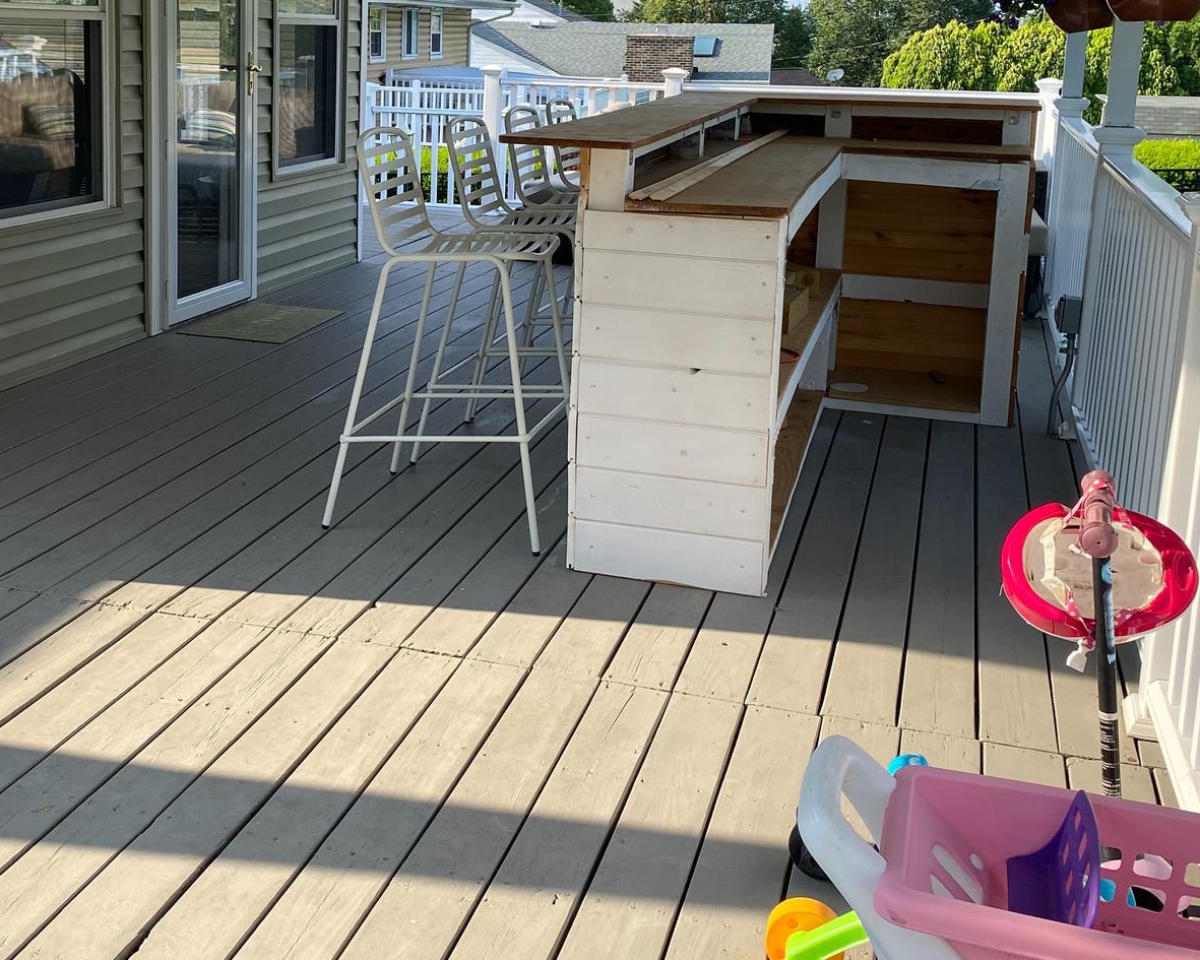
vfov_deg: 33.8
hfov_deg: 41.7
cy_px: 297
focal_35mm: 44
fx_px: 1563
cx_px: 442
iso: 32
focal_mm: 4.25
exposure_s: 1/782
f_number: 1.8
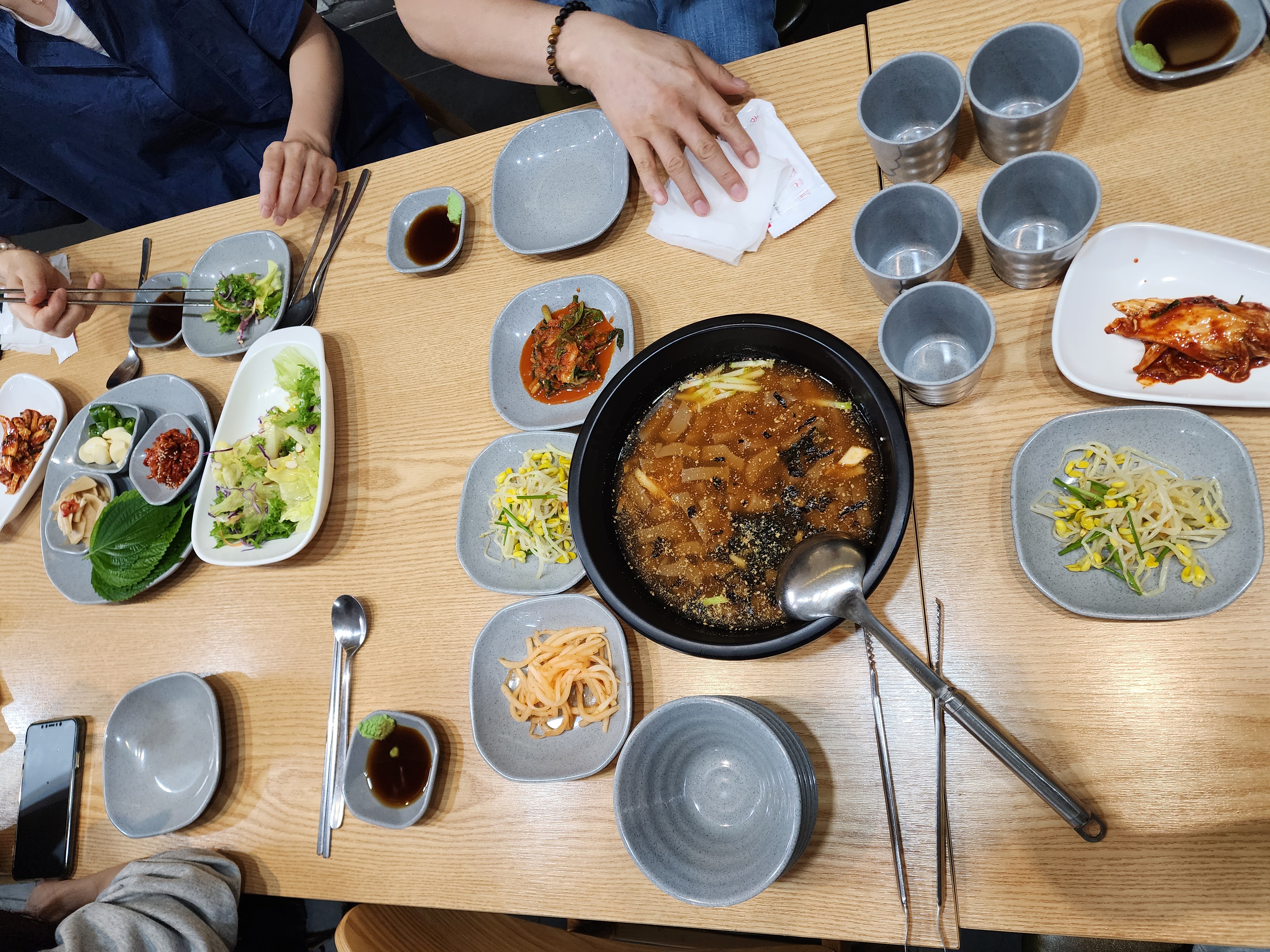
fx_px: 844
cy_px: 476
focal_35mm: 23
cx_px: 635
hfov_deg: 73.9
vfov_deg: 58.9
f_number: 1.8
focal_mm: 6.4
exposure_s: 1/120
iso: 400
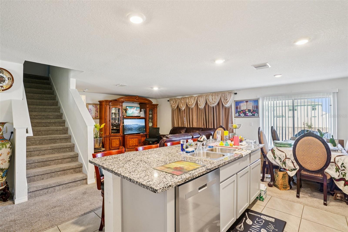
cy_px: 116
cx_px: 174
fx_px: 164
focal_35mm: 17
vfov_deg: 70.4
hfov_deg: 93.3
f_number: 13
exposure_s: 2.5
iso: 100
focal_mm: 17
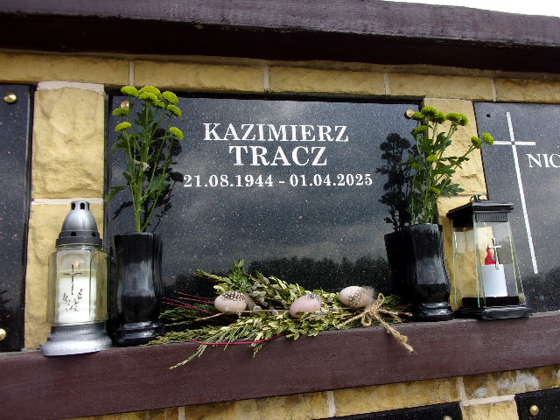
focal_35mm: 28
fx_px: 453
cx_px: 280
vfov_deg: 49.7
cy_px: 210
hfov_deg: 63.4
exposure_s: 1/38
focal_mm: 5.1
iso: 80
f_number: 10.8
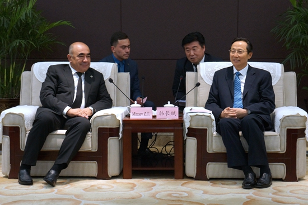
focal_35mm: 81
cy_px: 102
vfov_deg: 16.9
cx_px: 154
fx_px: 693
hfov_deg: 25.1
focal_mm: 54
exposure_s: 1/80
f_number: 5.6
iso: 1600
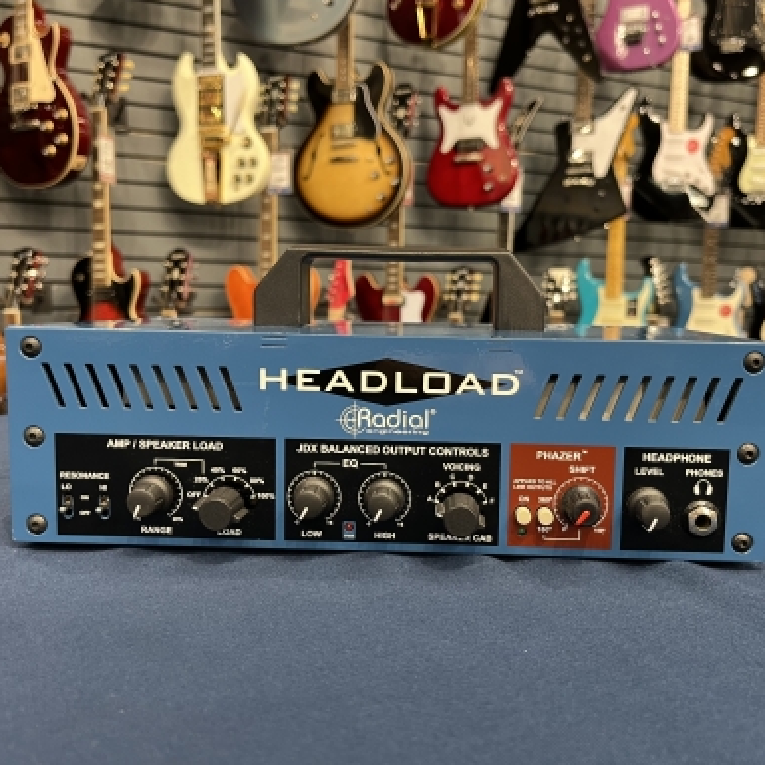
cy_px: 382
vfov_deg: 52.5
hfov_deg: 52.4
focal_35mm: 31
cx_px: 423
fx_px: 775
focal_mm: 5.1
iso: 125
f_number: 1.6
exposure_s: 1/60
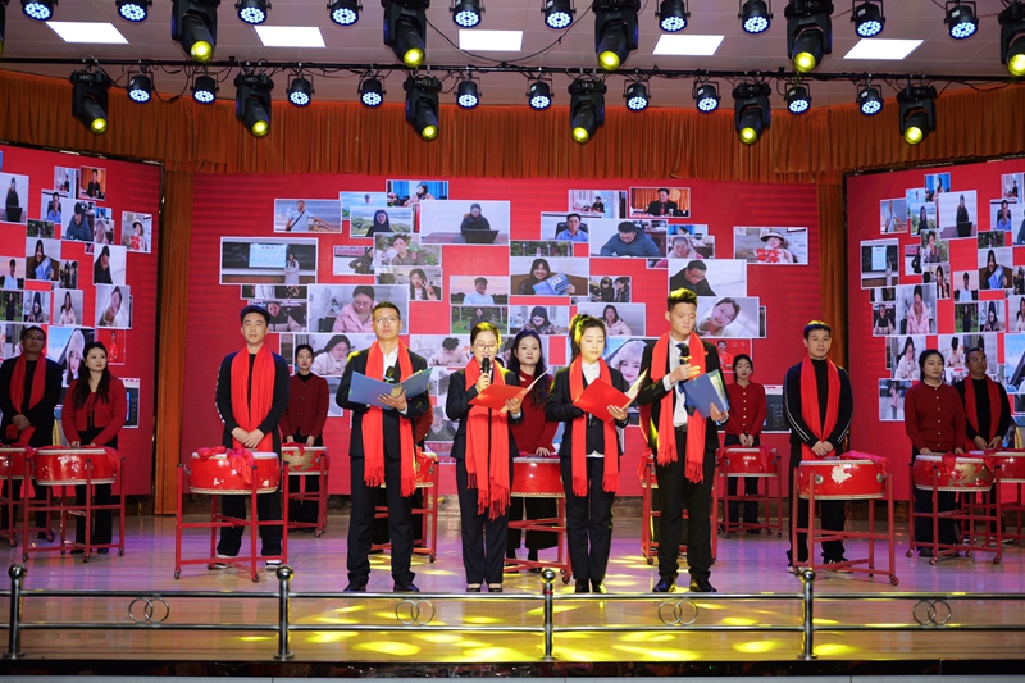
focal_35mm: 42
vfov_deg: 31.9
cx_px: 512
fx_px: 1196
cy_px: 342
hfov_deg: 46.4
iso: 250
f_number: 2.8
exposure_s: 1/250
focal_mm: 42
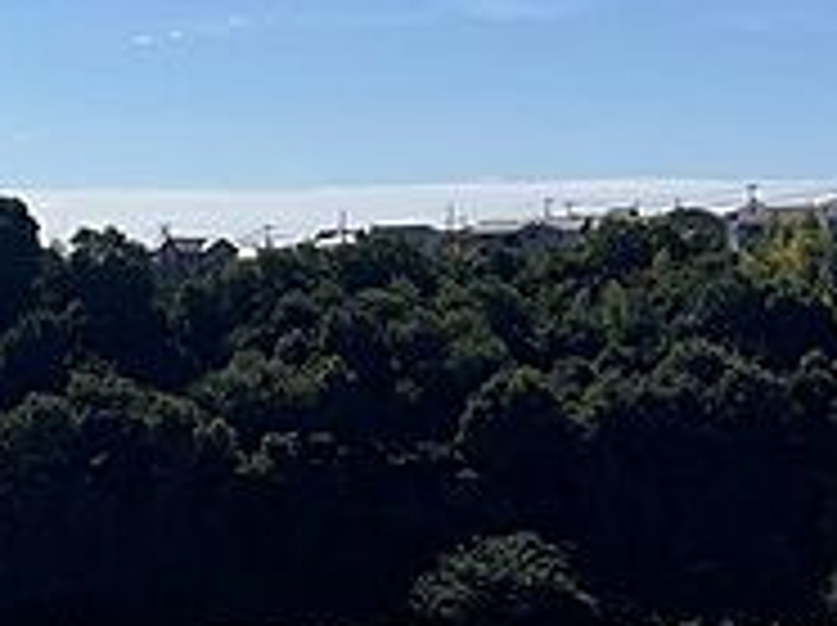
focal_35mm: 84
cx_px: -76
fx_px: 2028
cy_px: 360
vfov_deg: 17.5
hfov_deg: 22.1
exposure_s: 1/11905
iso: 50
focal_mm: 4.2
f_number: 1.6
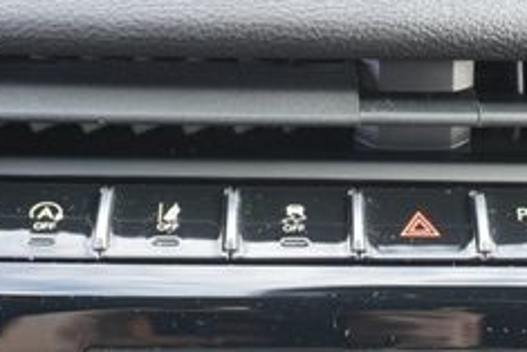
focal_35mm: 90
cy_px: 251
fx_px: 1318
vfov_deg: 15.2
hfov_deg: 22.4
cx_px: 397
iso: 320
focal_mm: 22
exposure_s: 1/60
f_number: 4
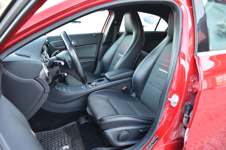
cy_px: 75
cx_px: 113
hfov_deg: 67.4
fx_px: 169
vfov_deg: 47.9
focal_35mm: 27
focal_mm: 18
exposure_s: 1/60
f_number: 4
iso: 640
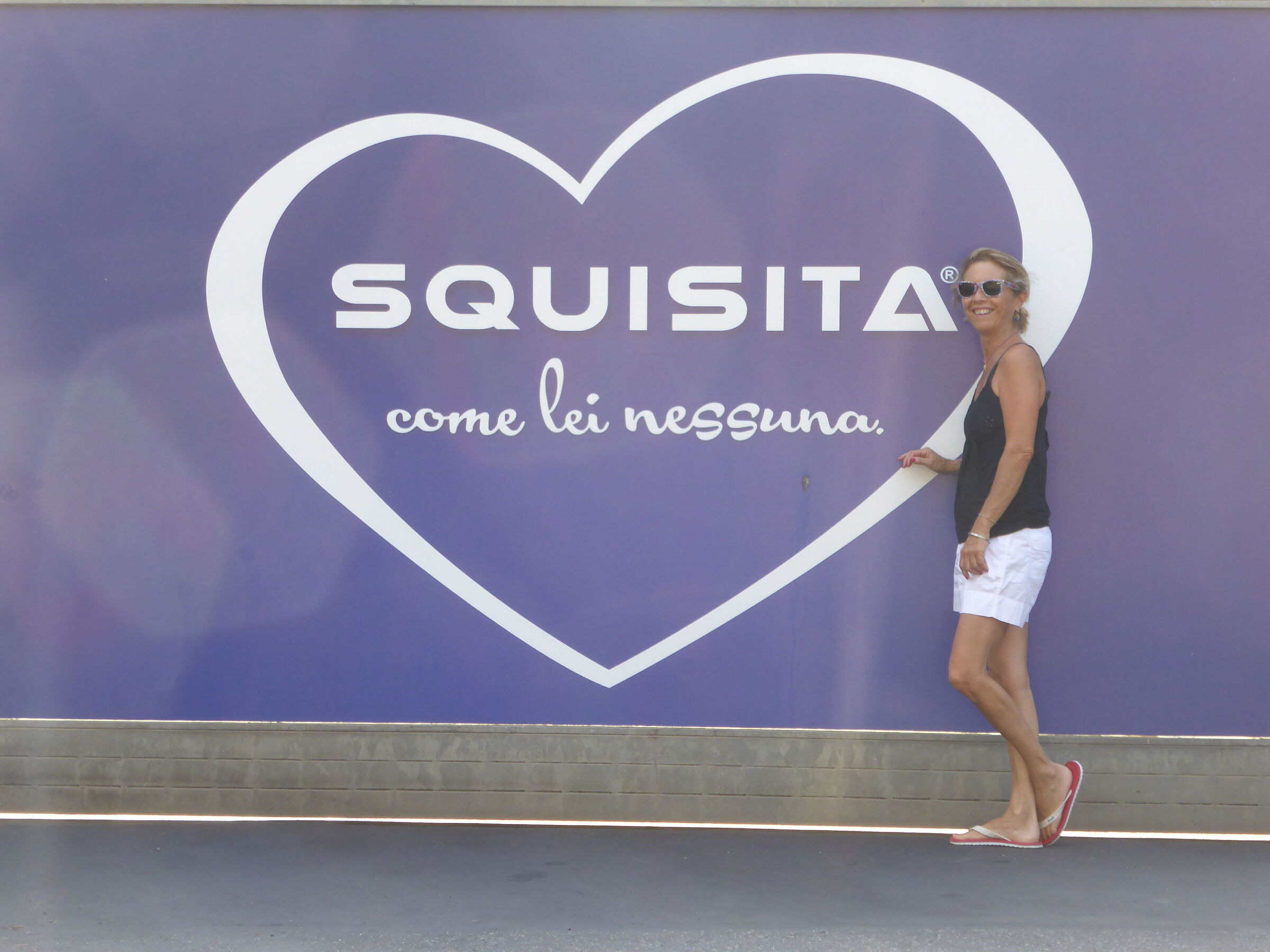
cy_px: 476
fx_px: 4366
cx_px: 635
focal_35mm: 119
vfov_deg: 12.5
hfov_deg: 16.6
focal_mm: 19.4
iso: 125
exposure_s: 1/80
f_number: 5.3
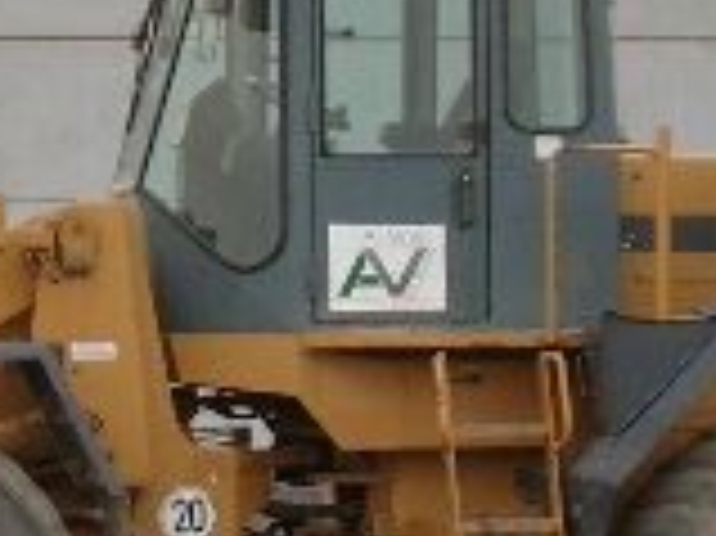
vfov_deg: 7.5
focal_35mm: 197
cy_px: 396
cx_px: 77
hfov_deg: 10.0
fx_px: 4072
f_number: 3
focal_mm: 10.2
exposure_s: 1/60
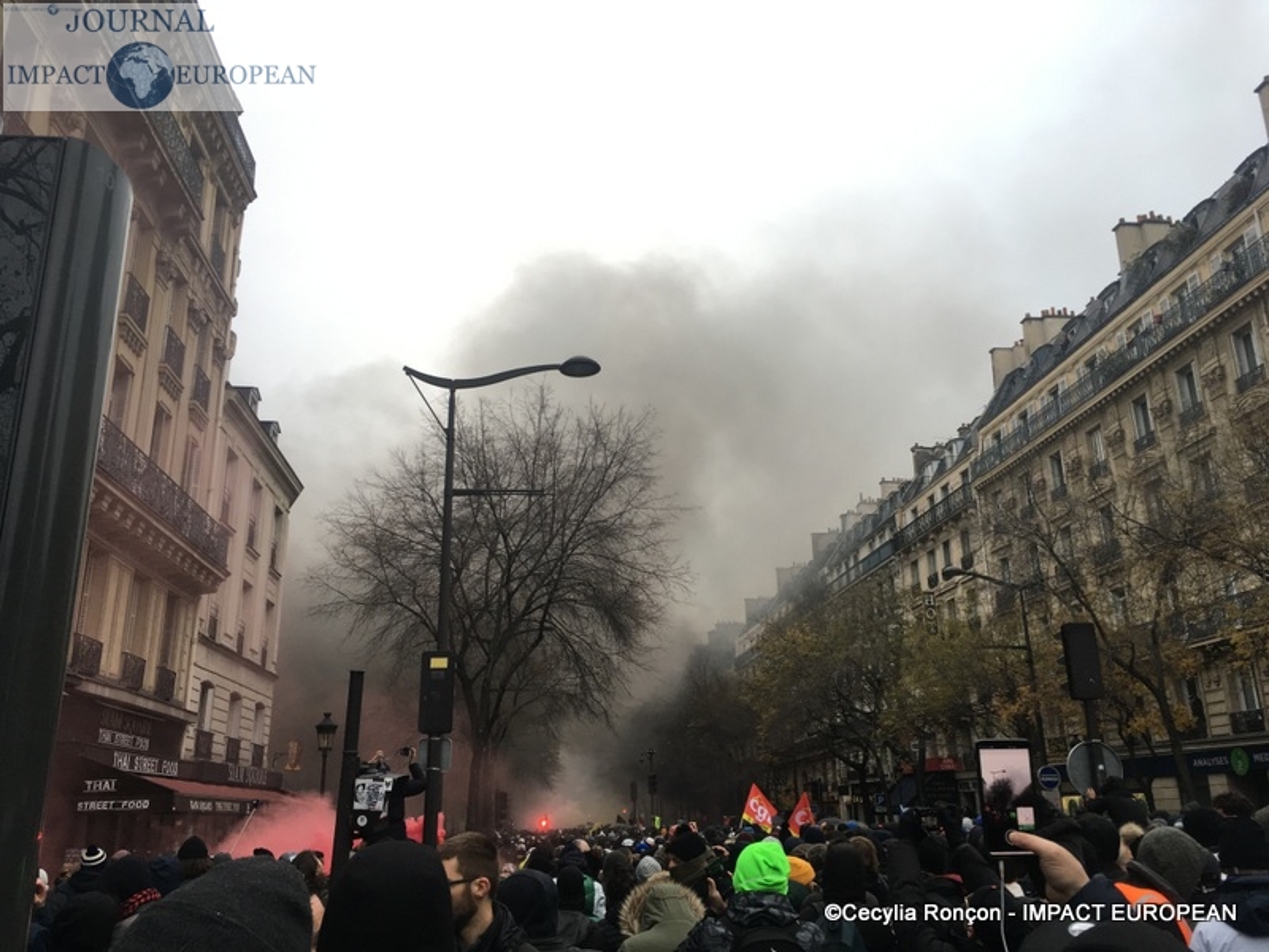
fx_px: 1063
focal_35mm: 29
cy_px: 476
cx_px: 634
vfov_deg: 48.2
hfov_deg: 61.7
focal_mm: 4.15
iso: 40
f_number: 2.2
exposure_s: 1/100
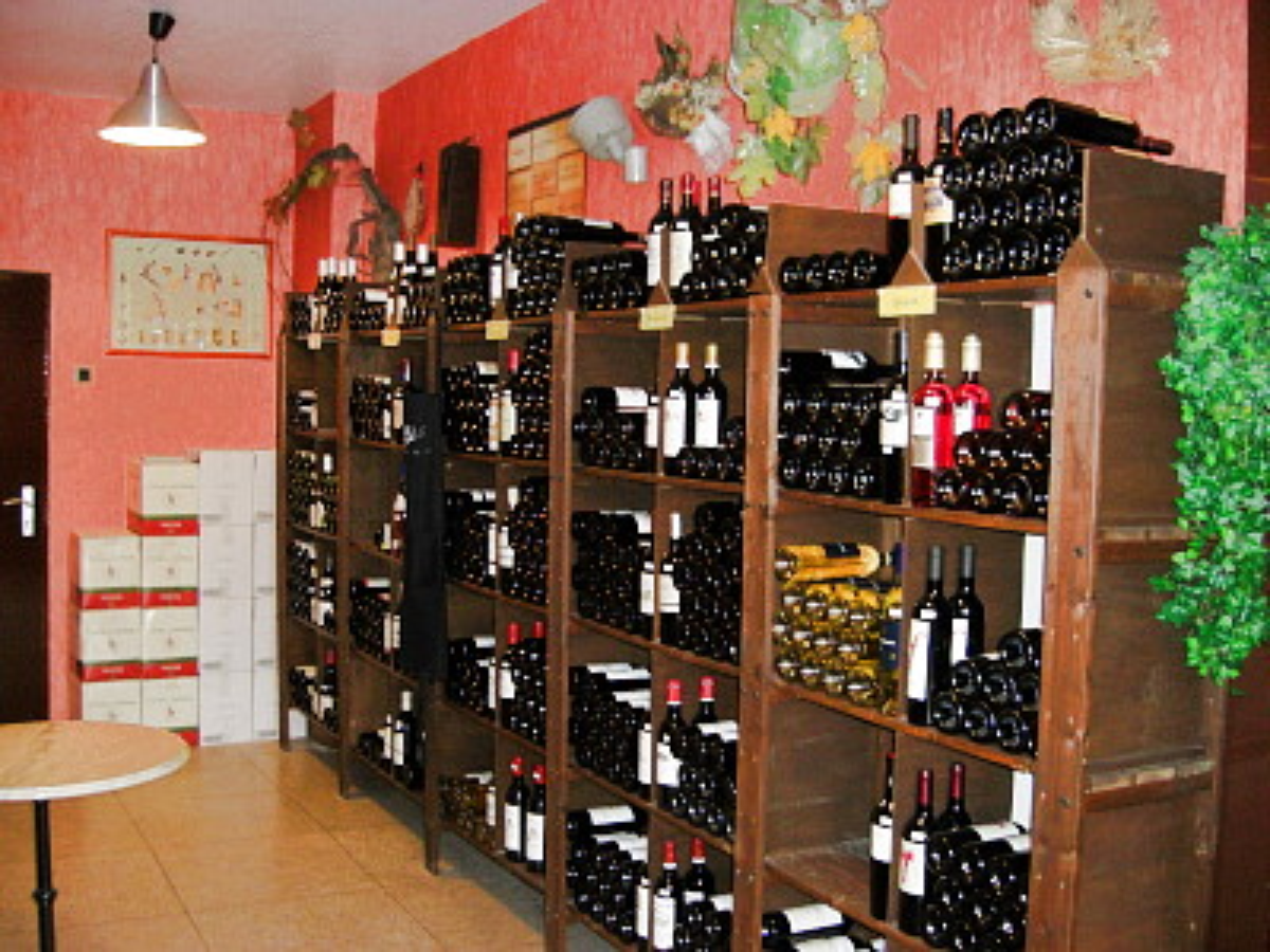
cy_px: 476
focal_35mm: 38
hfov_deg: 49.0
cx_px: 635
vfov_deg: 37.7
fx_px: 1394
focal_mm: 7.9
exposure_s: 1/30
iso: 200
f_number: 2.8
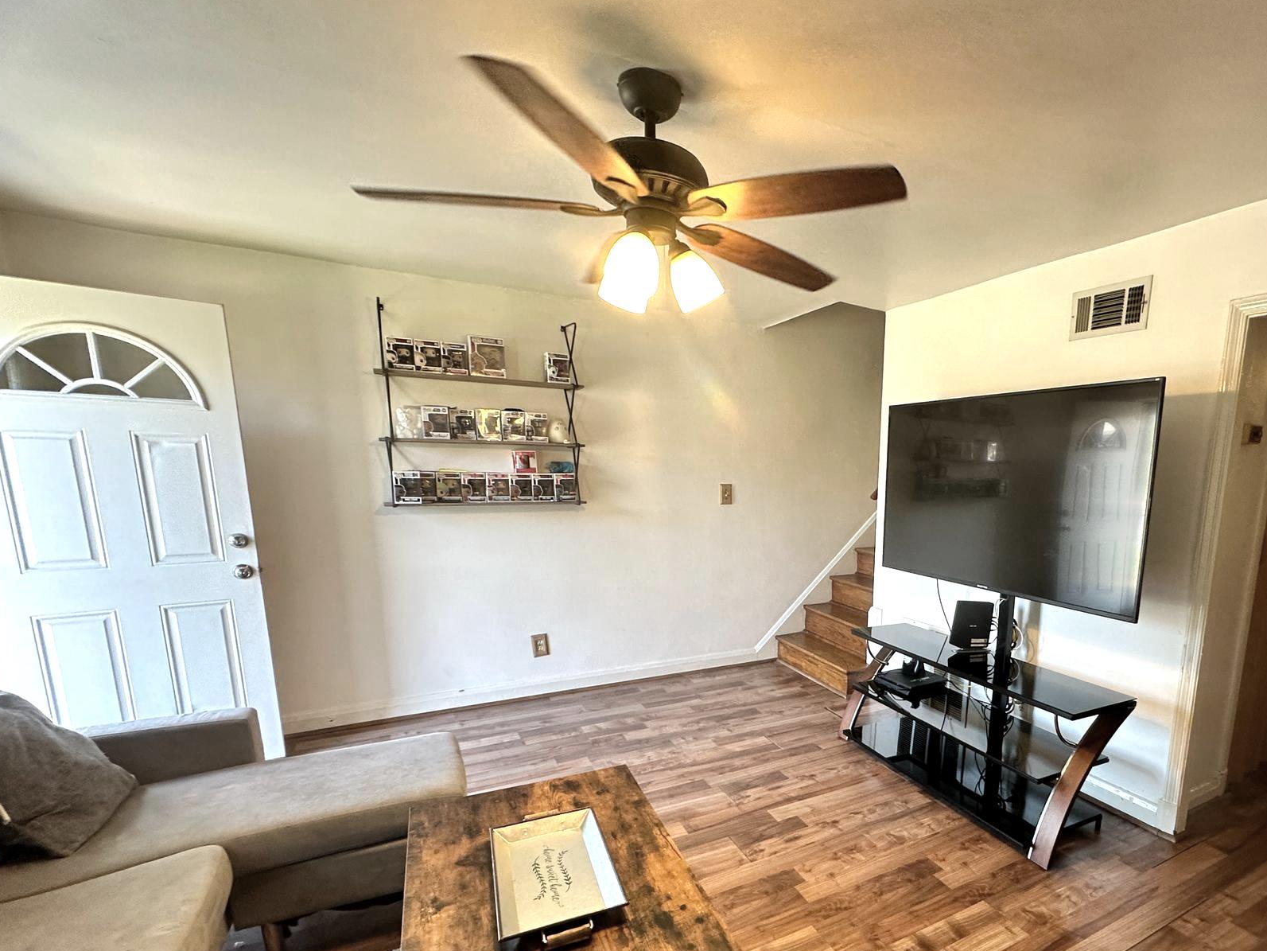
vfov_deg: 70.5
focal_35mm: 18
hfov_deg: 85.7
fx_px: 659
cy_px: 593
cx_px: 808
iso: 160
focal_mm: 2.22
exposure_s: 1/60
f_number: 2.2
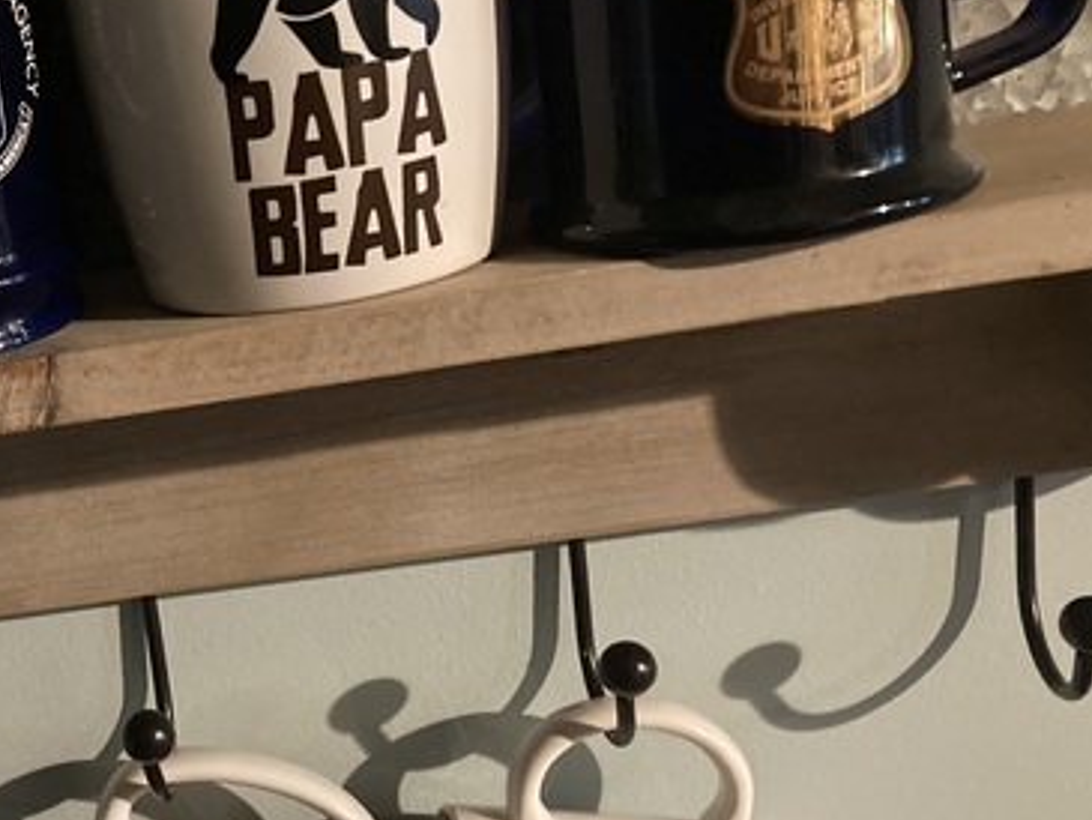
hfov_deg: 34.0
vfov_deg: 27.5
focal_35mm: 53
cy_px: 494
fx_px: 1672
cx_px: 87
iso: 640
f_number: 1.8
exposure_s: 1/20
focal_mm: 3.99
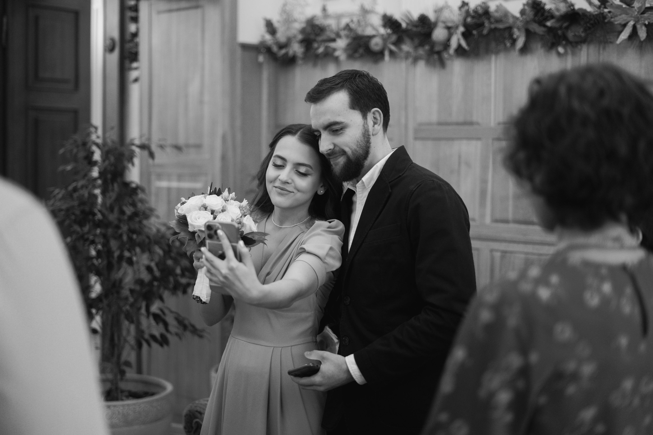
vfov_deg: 27.0
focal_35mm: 50
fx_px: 907
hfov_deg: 39.6
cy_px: 218
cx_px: 326
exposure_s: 1/250
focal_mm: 50
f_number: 1.8
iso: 1600
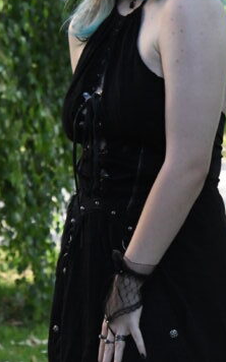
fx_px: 5301
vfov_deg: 3.9
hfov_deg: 2.4
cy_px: 310
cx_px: 78
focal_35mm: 537
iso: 4000
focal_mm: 122
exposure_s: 1/1600
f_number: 10
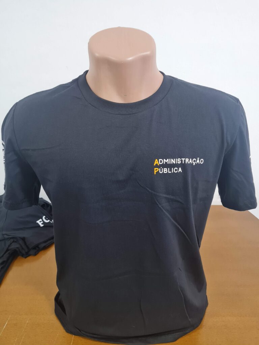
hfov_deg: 53.1
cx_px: 130
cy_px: 172
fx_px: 259
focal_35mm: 26
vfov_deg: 67.3
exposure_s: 1/40
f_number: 1.8
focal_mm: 5.4
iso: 250
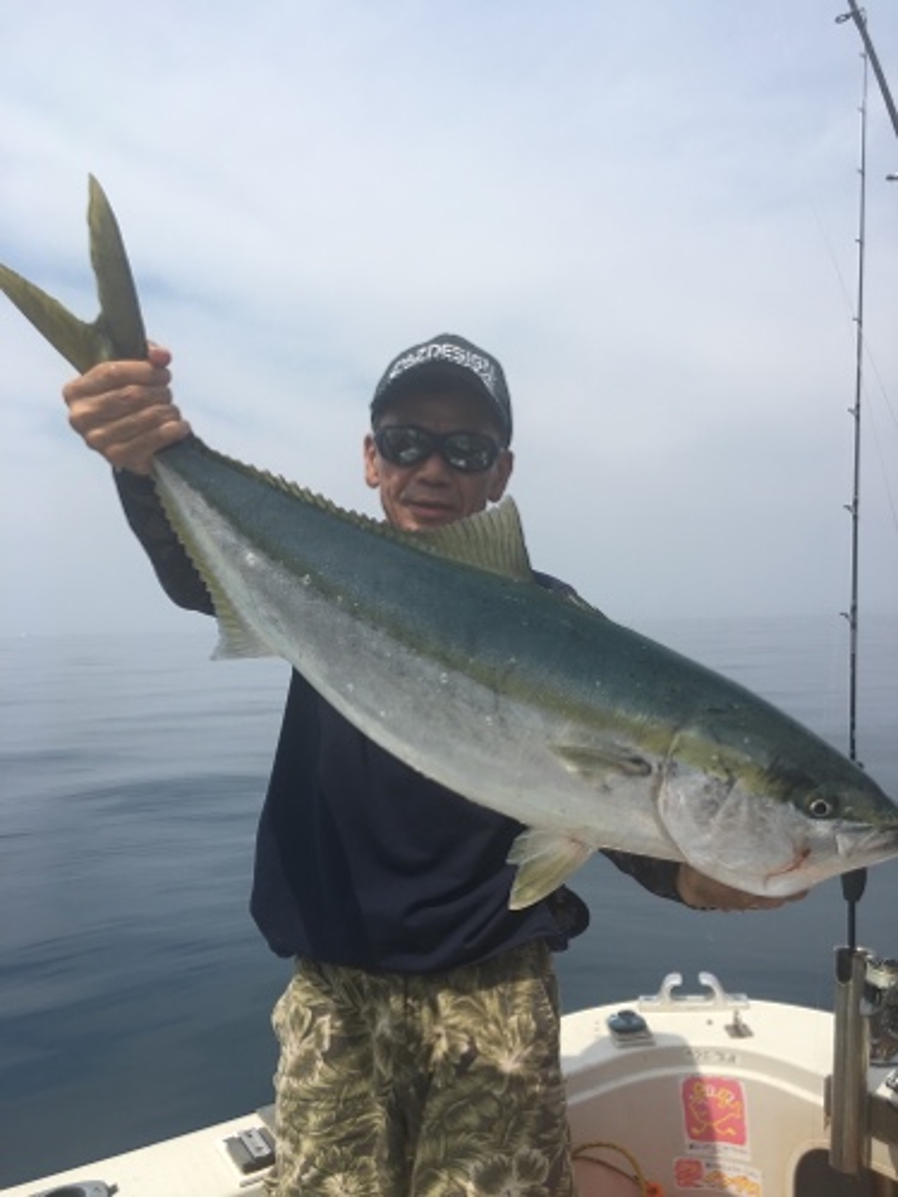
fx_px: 1003
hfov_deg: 48.2
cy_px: 598
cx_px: 449
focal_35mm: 29
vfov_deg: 61.7
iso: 25
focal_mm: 4.15
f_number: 2.2
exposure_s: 1/2331
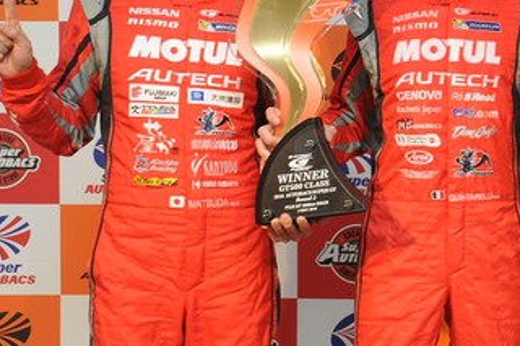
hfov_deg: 21.6
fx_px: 1299
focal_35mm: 90
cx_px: 556
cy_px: 123
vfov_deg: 15.2
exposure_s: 1/60
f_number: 8
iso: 1600
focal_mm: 40
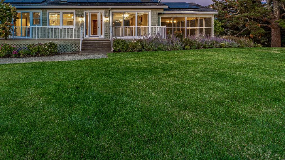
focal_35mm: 25
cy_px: 25
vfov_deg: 43.1
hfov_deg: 71.7
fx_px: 189
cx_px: 94
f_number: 11
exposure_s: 1/2
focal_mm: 16
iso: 100
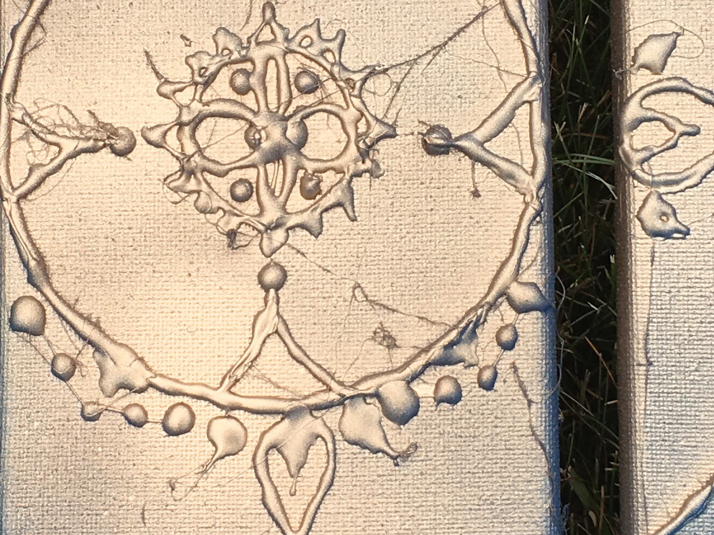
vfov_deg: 14.2
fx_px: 2145
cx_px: 258
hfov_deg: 18.9
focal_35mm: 104
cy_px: 155
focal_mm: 4.15
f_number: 2.2
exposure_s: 1/287
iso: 25
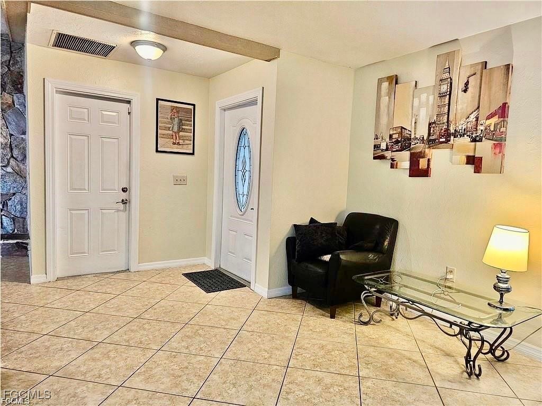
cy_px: 203
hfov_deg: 73.9
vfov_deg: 58.9
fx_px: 360
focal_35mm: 23
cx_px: 271
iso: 800
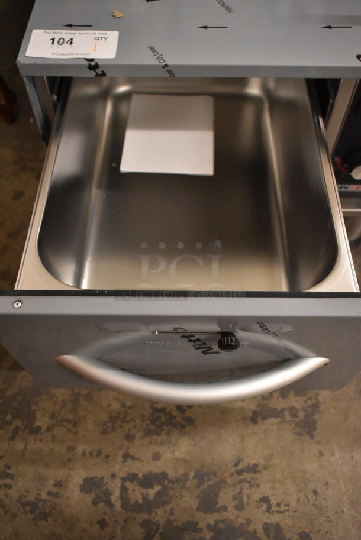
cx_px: 180
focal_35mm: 33
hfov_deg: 40.0
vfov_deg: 57.2
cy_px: 270
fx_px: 496
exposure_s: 1/125
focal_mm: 22
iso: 5000
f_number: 3.8
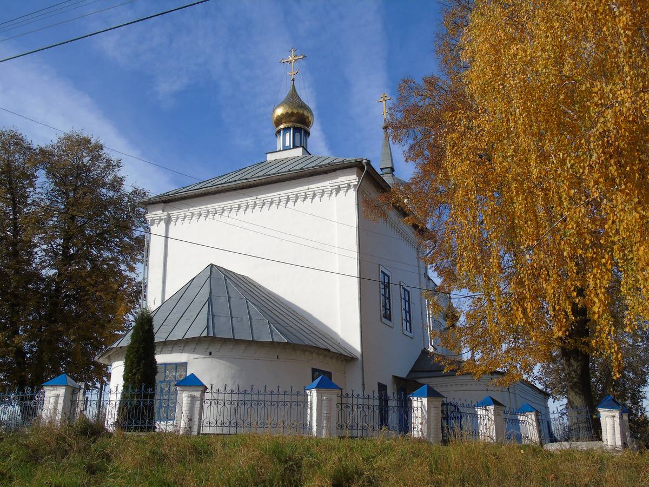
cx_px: 324
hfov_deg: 54.0
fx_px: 637
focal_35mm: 34
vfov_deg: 41.8
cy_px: 244
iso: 80
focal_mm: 6.1
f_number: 3.8
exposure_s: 1/800
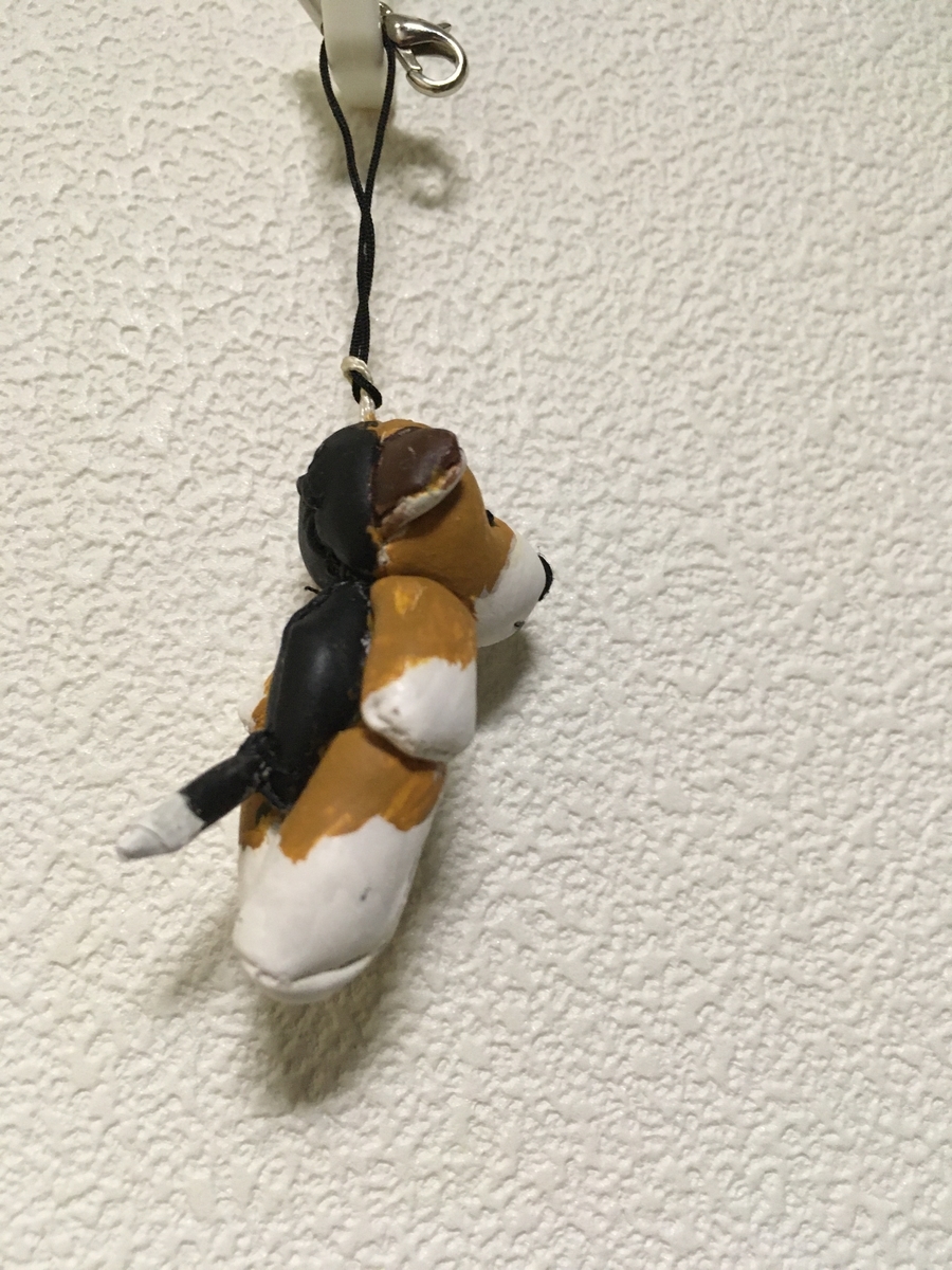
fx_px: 1063
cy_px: 635
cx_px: 476
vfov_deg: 61.7
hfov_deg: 48.2
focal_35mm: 29
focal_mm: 4.15
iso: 200
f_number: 2.2
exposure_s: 1/33
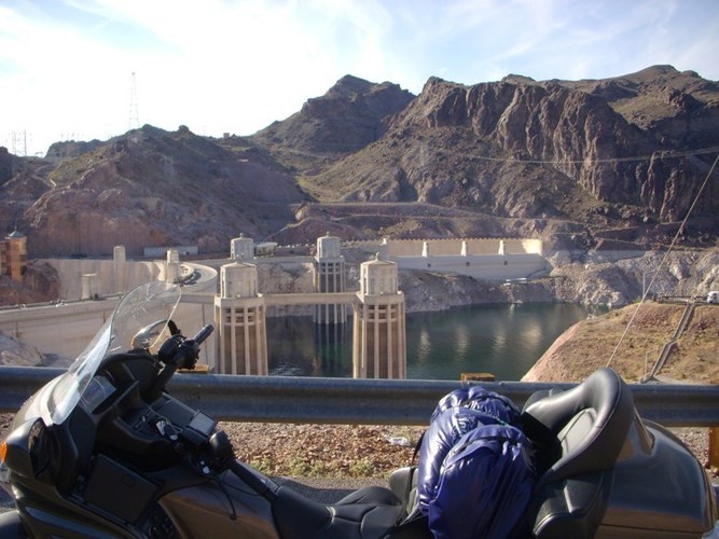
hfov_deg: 49.0
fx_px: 789
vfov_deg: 37.7
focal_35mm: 38
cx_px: 360
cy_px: 270
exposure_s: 1/640
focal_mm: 6.3
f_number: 3.3
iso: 100
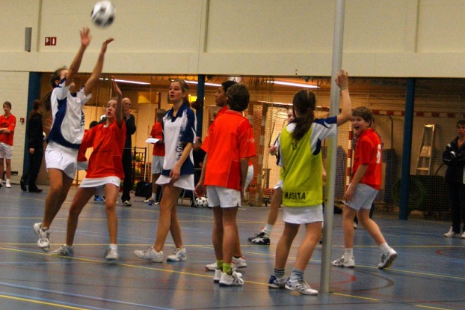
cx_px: 214
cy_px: 148
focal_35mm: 67
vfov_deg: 20.4
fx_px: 860
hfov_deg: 30.2
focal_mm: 35
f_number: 4.5
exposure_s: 1/100
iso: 800
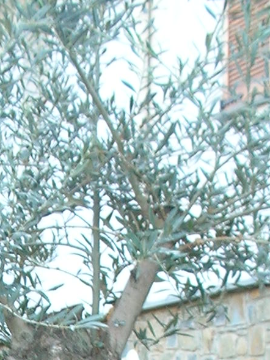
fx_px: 1601
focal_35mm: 154
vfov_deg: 12.2
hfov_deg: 9.5
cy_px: 543
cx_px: -43
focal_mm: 5.8
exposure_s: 1/30
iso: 62
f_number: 3
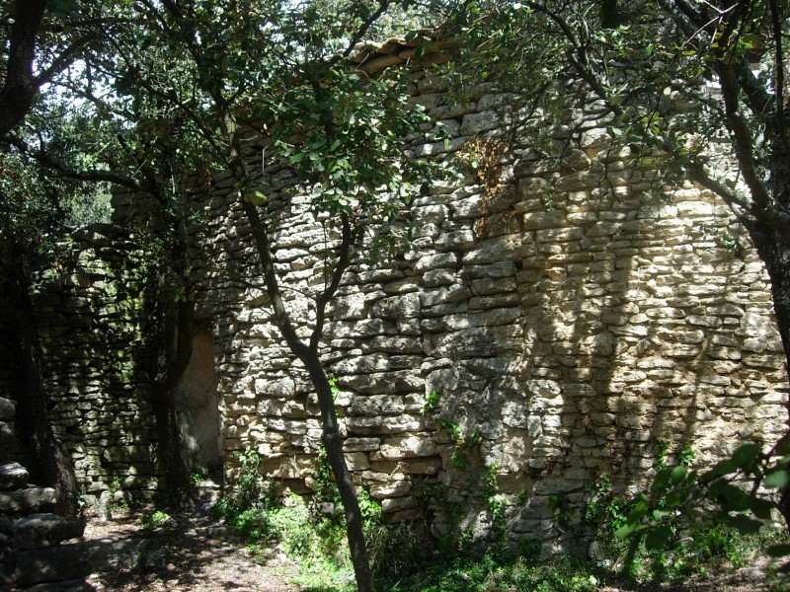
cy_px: 296
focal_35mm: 38
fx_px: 867
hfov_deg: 49.0
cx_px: 395
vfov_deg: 37.7
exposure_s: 1/384
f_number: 2.8
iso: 64
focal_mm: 7.8
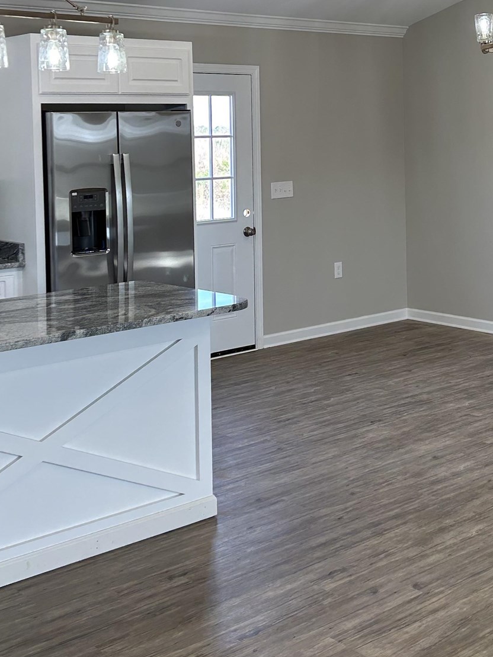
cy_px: 142
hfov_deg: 26.7
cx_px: 365
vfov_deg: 34.6
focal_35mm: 54
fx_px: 1025
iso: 64
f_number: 1.5
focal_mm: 5.7
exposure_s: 1/160
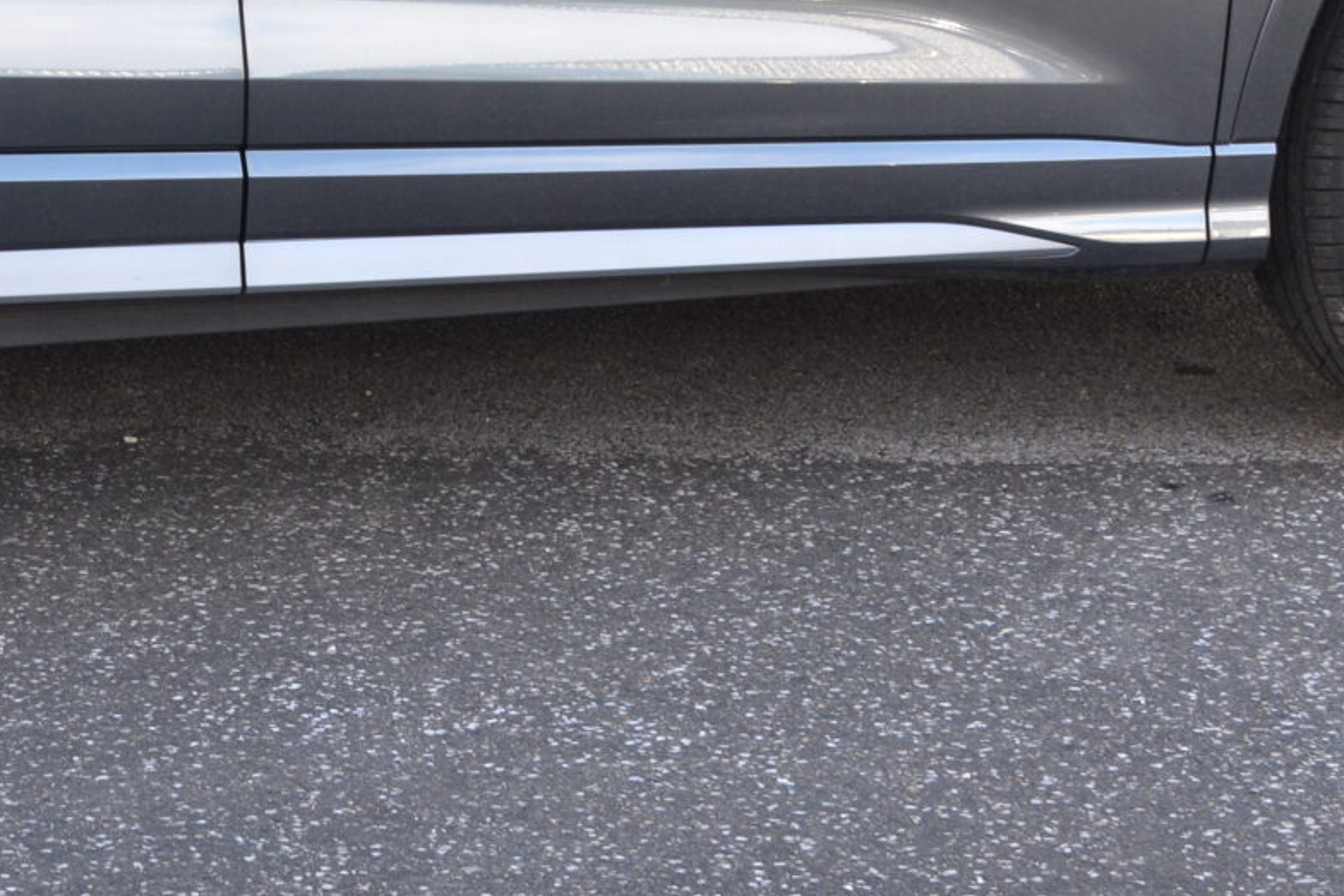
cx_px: 75
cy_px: -189
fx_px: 3659
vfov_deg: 13.6
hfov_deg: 20.3
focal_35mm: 98
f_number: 5.6
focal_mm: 20
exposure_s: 1/125
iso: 320
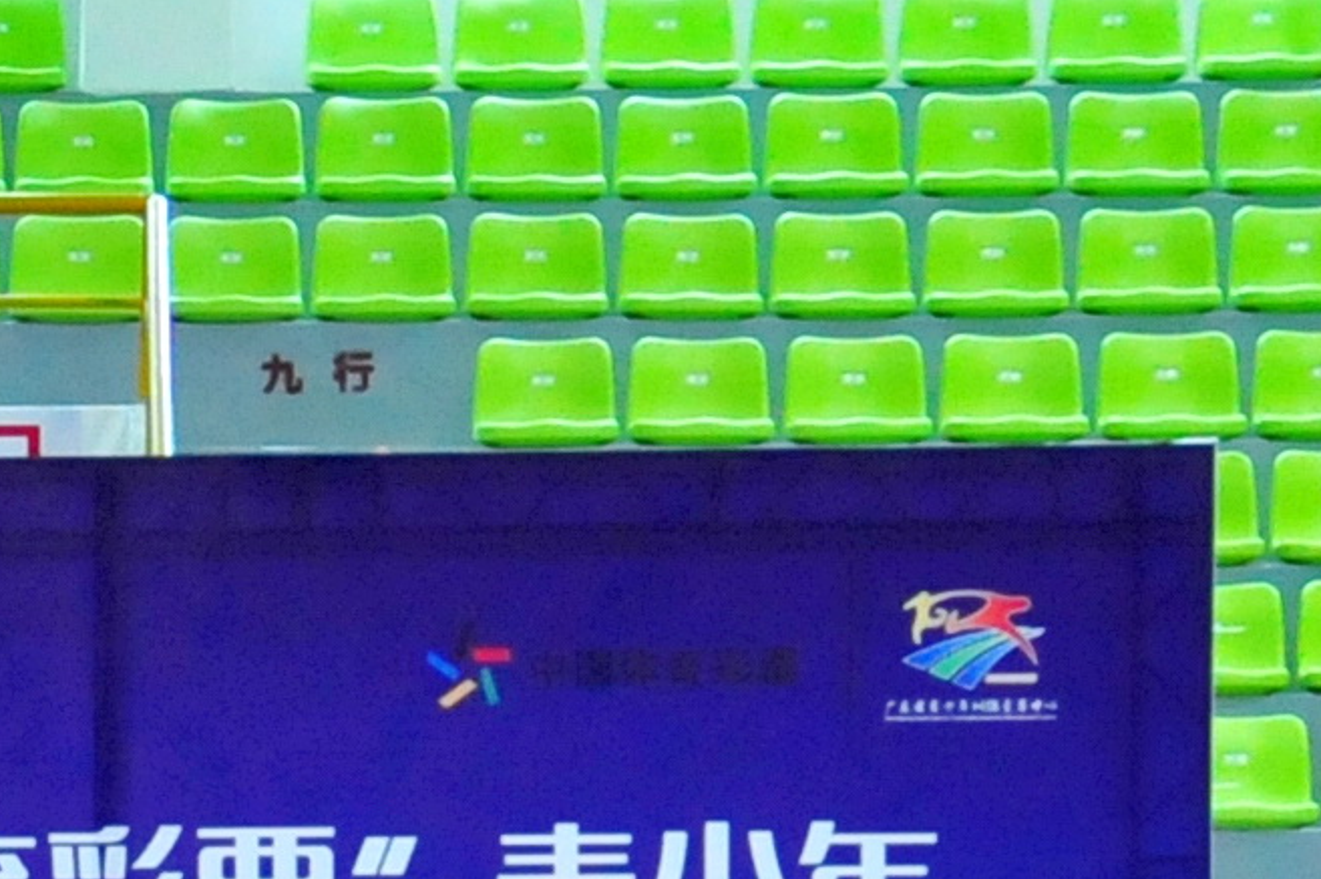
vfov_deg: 3.1
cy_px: 2279
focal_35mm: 440
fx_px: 16143
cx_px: -730
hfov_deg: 4.7
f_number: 4
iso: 1250
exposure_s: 1/200
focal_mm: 45
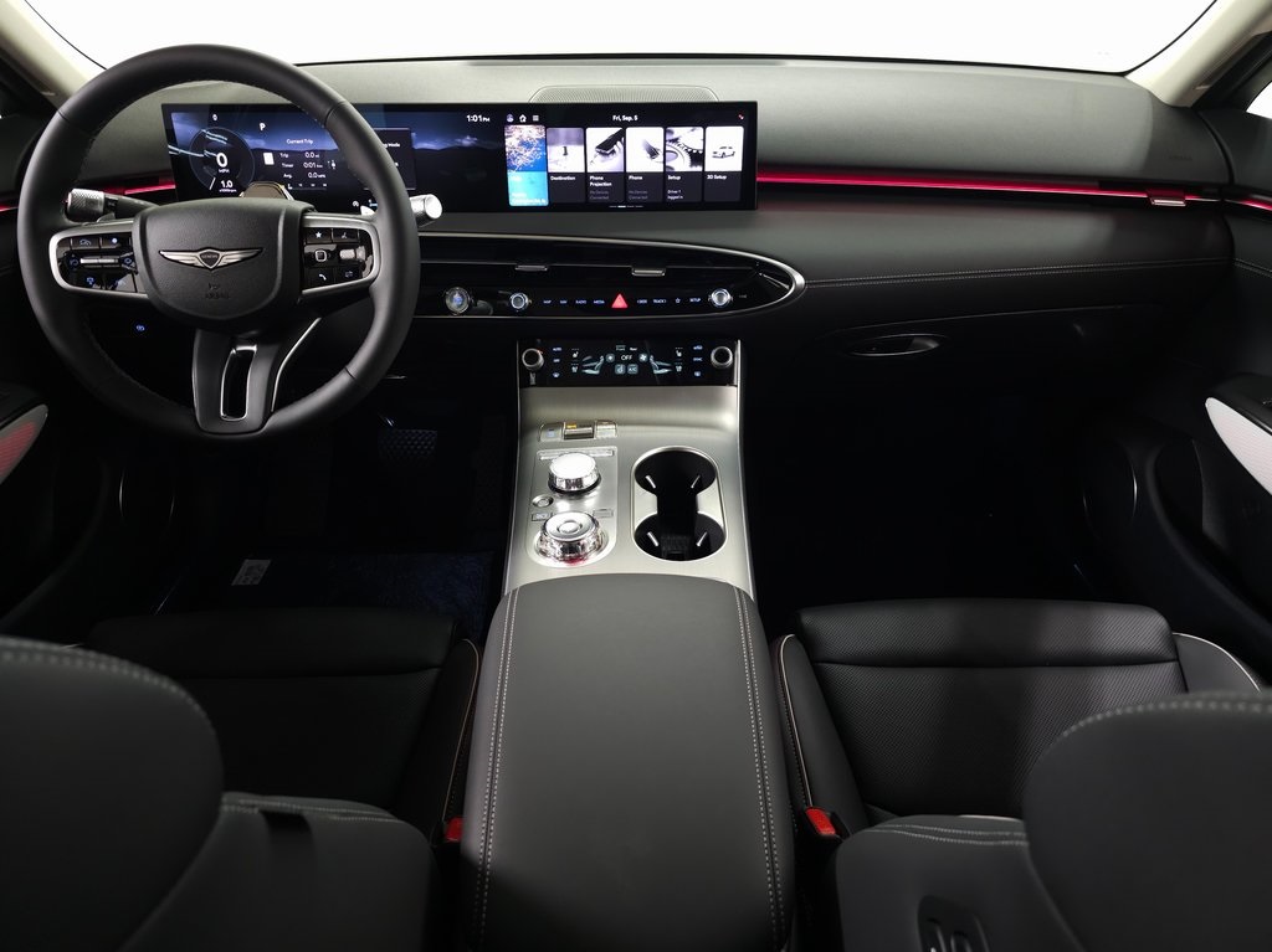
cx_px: 636
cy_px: 476
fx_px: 845
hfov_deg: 74.0
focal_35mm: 23
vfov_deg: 58.8
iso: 250
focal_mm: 6.3
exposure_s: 1/60
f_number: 1.7
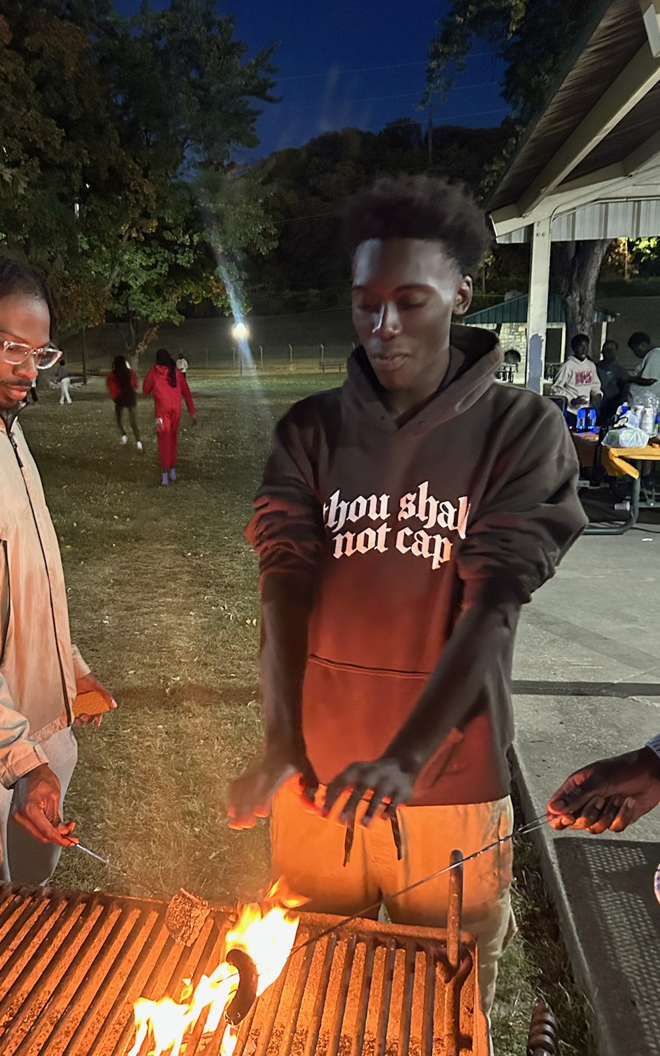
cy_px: 578
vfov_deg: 55.2
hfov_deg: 36.1
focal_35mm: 35
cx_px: 251
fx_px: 1007
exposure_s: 1/30
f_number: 1.5
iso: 1000
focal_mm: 5.7
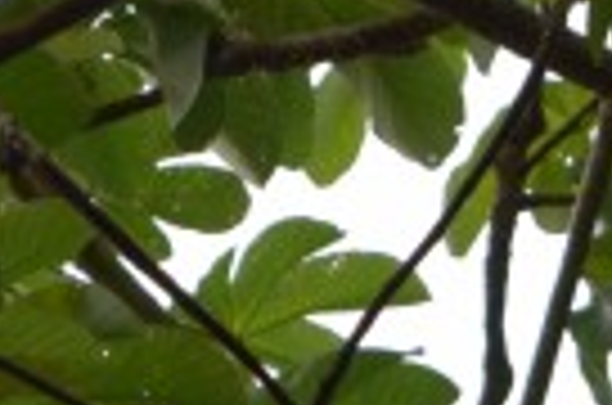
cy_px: 819
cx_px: -36
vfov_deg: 2.2
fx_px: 10562
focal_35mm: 623
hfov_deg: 3.3
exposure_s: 1/60
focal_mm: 55
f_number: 5.6
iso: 360
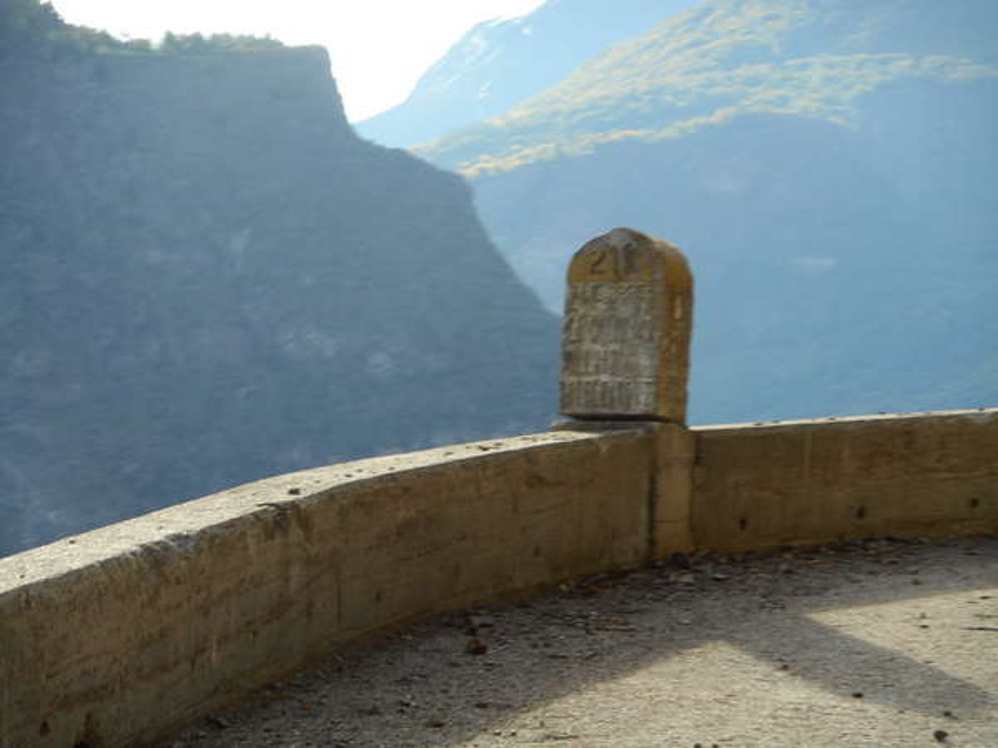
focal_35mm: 134
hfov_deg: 14.7
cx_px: 499
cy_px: 374
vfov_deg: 11.1
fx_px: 3863
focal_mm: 23.9
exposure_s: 1/80
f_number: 6.1
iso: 80
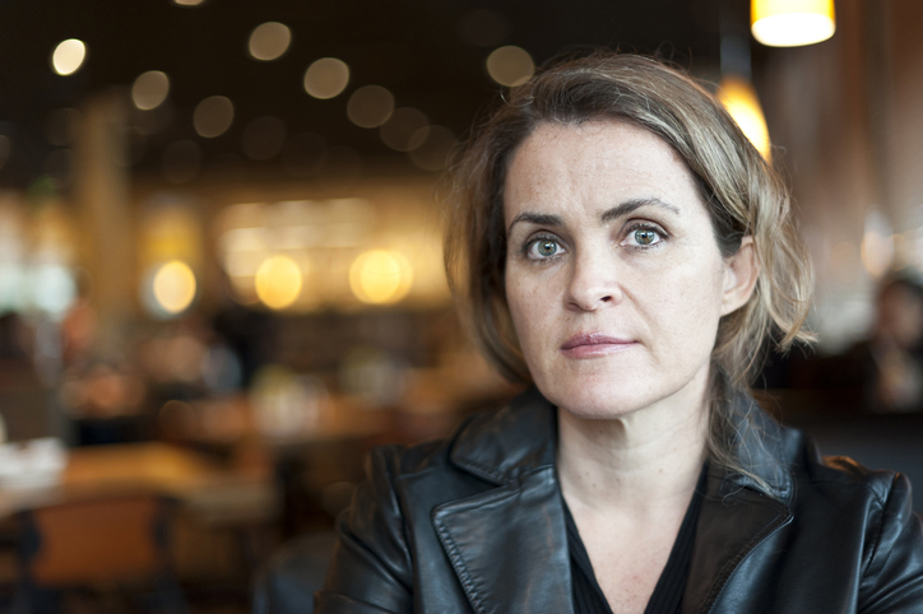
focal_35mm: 50
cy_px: 307
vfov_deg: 27.0
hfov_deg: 39.6
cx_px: 462
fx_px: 1281
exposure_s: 1/250
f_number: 1.4
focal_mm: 50
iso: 800
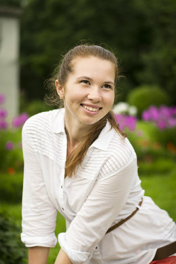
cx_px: 88
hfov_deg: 18.2
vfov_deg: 27.0
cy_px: 132
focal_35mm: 75
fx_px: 550
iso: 100
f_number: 2
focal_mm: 50
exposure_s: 1/1000
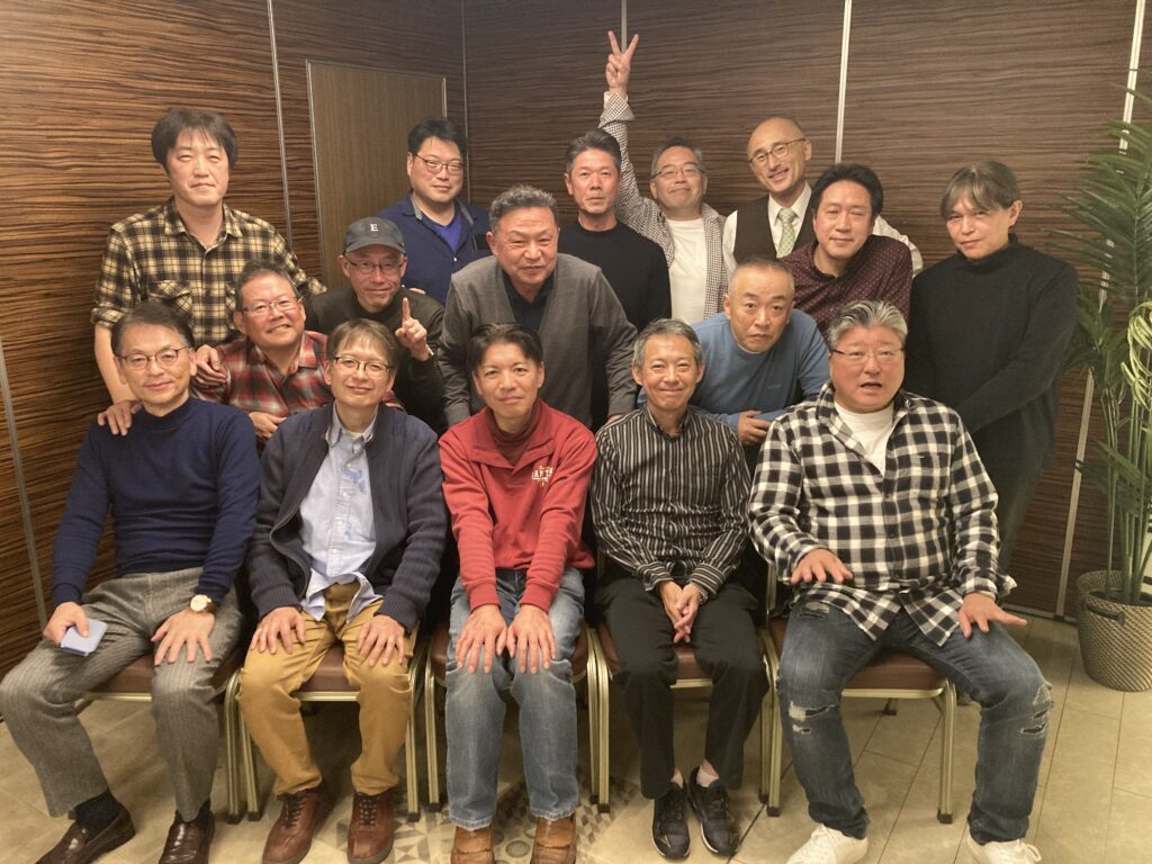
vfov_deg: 49.7
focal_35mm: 28
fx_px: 932
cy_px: 432
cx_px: 576
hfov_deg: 63.4
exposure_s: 1/33
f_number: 1.8
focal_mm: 3.99
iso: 400
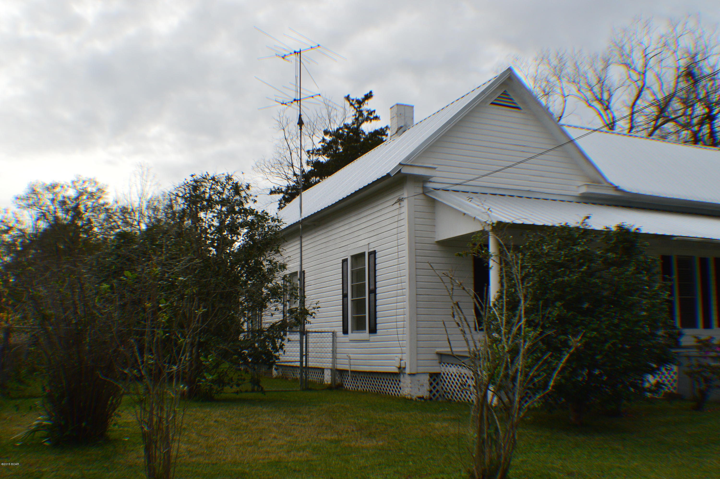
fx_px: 839
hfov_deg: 46.4
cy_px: 240
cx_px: 360
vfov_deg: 31.8
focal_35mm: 42
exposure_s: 1/320
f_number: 10
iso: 400
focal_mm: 28
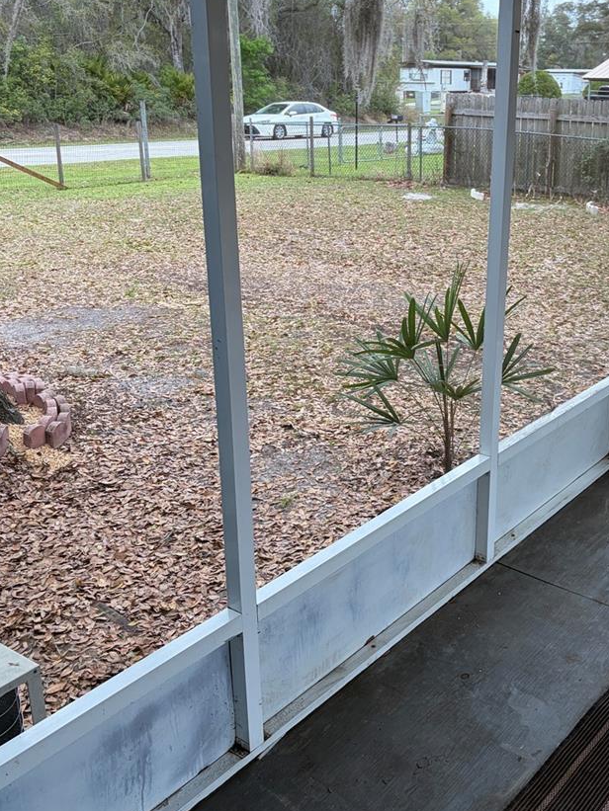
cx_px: 426
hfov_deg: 37.2
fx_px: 891
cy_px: 390
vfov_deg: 49.0
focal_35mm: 38
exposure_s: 1/225
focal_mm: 5.96
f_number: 1.6
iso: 50
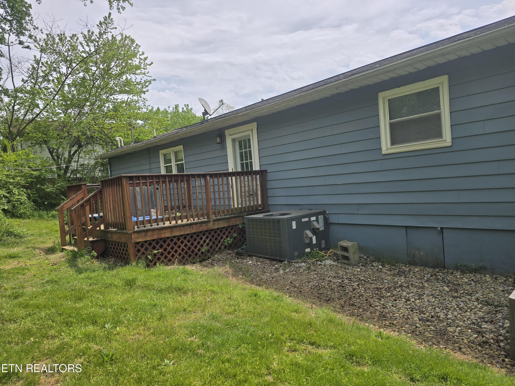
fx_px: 342
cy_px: 193
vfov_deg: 58.9
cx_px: 258
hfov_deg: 73.9
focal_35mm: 23
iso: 12
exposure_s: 1/781
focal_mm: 6.3
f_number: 1.7
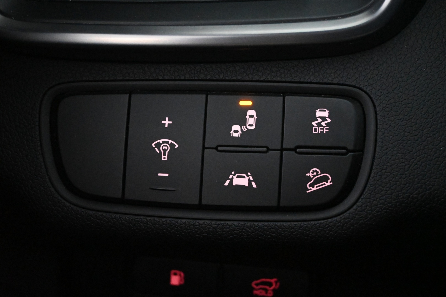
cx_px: 223
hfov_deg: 36.9
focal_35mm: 54
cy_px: 148
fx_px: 669
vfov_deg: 25.1
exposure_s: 1/60
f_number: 5.3
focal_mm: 36
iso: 10000
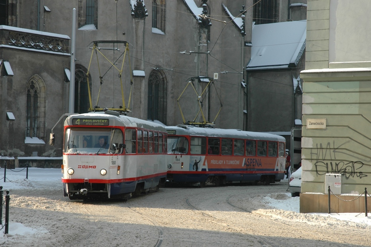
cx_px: 186
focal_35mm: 90
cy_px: 124
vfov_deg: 15.2
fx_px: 927
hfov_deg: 22.6
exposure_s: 1/200
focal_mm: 60
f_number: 7.1
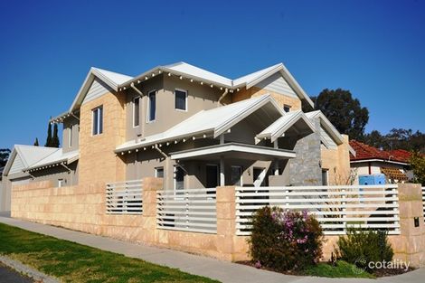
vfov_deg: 43.6
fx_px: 354
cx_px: 212
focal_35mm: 30
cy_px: 142
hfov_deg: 61.9
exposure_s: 1/500
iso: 200
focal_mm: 20
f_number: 11
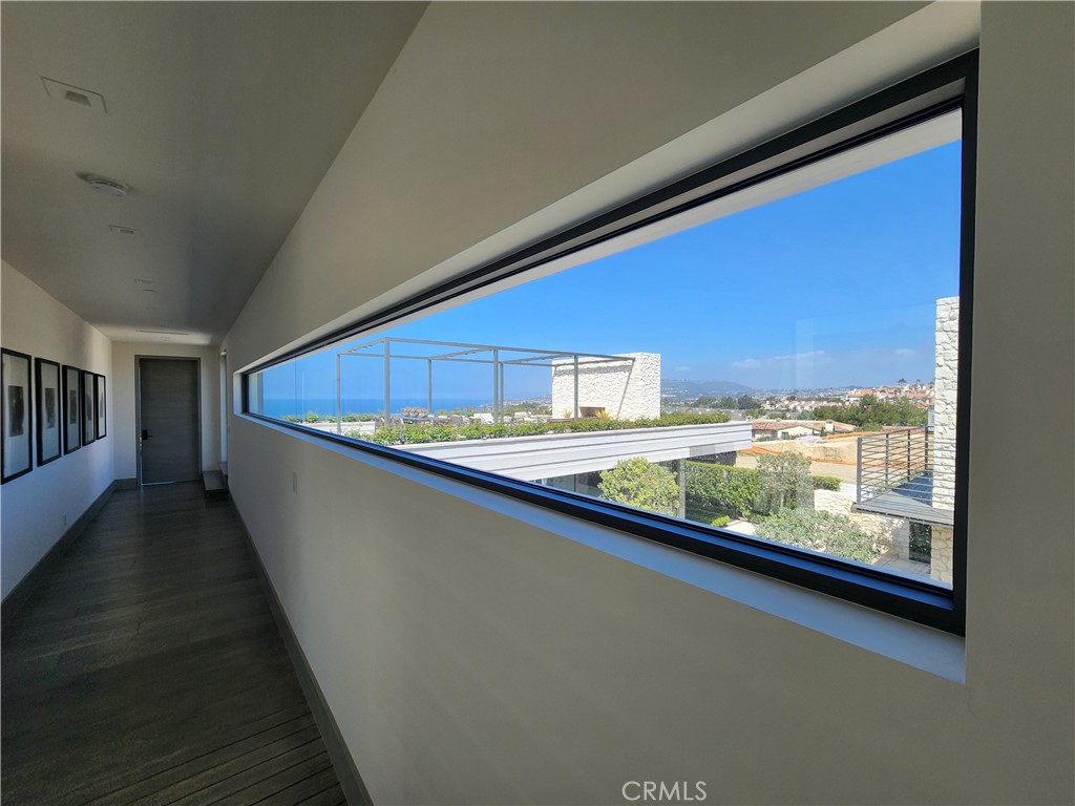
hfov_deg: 106.2
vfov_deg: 89.9
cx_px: 538
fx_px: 404
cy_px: 403
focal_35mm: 13
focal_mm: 2.2
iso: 50
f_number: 2.2
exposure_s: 1/777
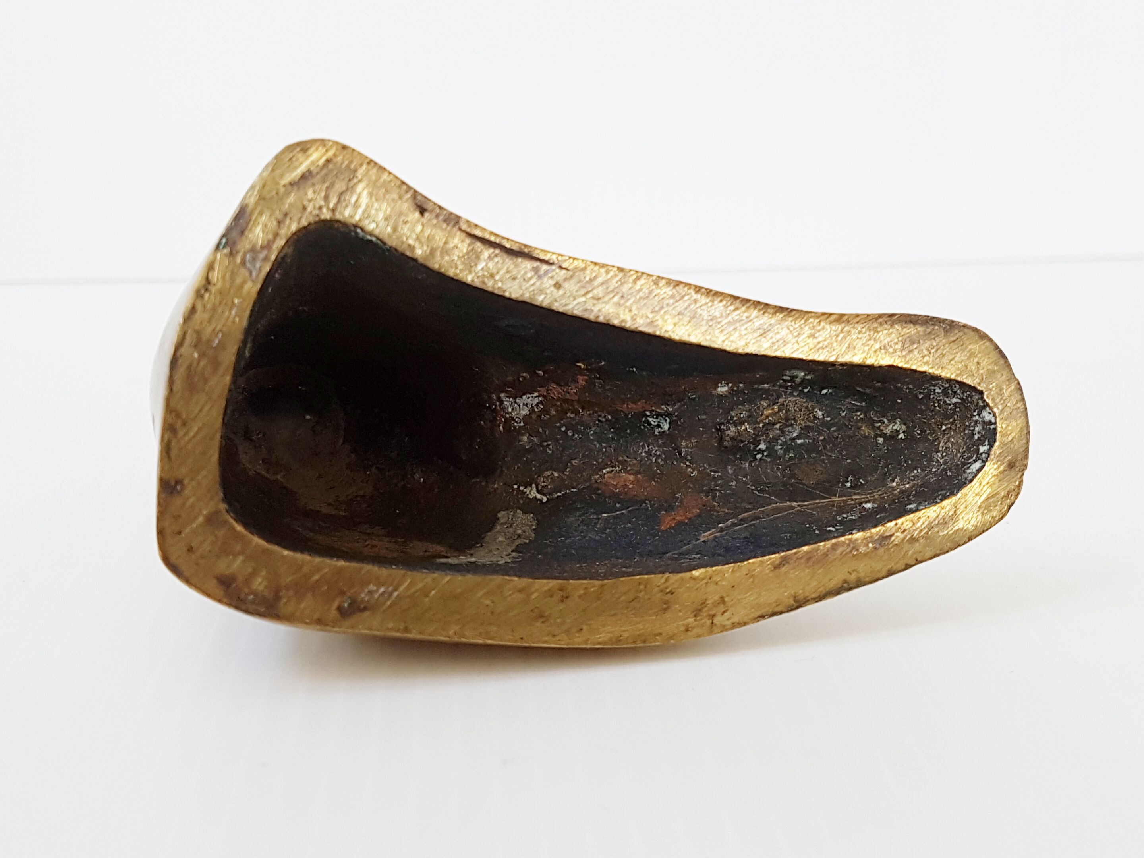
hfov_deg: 67.3
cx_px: 572
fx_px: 859
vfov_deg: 53.1
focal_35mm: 26
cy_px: 429
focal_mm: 4.2
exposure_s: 1/100
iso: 100
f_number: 1.7
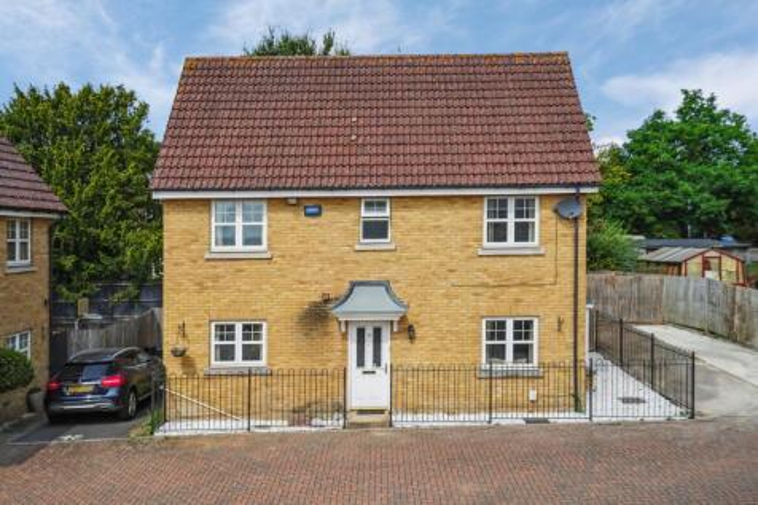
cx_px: 379
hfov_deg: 55.8
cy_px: 252
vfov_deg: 38.9
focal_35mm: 34
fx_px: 716
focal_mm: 34
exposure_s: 1/1600
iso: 320
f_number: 5.6
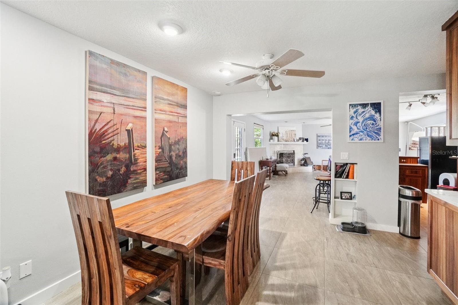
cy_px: 152
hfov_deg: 100.4
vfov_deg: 77.3
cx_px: 229
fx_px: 191
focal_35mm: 15
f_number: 8
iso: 3200
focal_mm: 10
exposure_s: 1/30
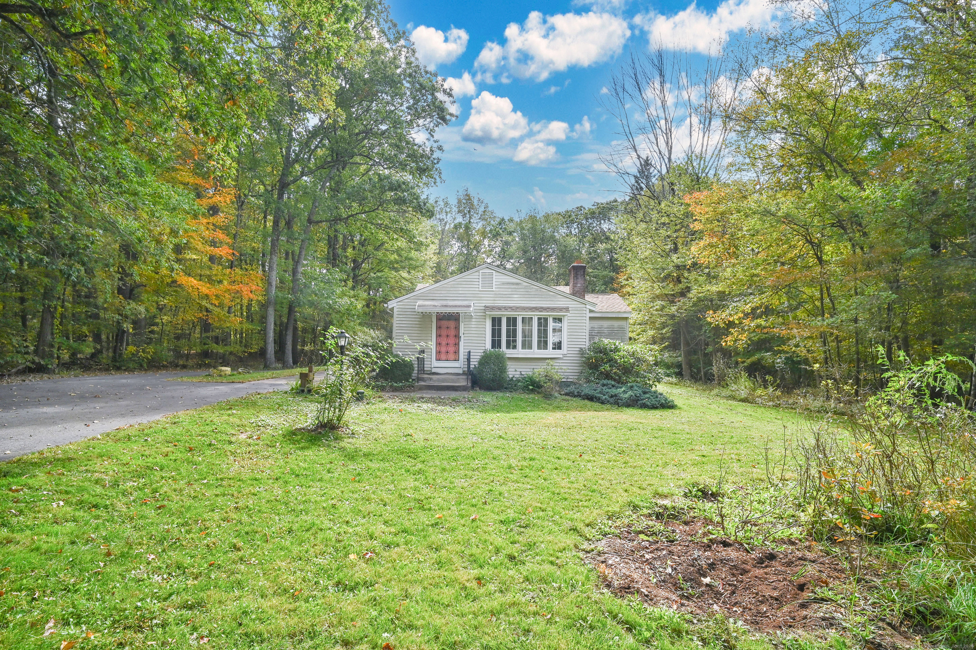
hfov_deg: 96.8
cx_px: 488
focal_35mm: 16
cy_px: 325
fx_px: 433
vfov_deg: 73.7
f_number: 8
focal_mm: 16
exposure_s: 1/640
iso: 800
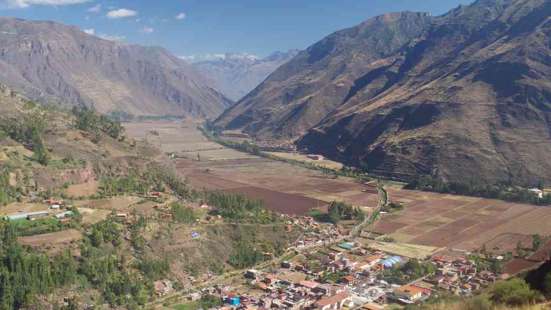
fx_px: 490
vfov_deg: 35.1
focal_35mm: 34
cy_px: 141
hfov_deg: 58.7
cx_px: 273
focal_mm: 21
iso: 200
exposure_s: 1/50
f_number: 11
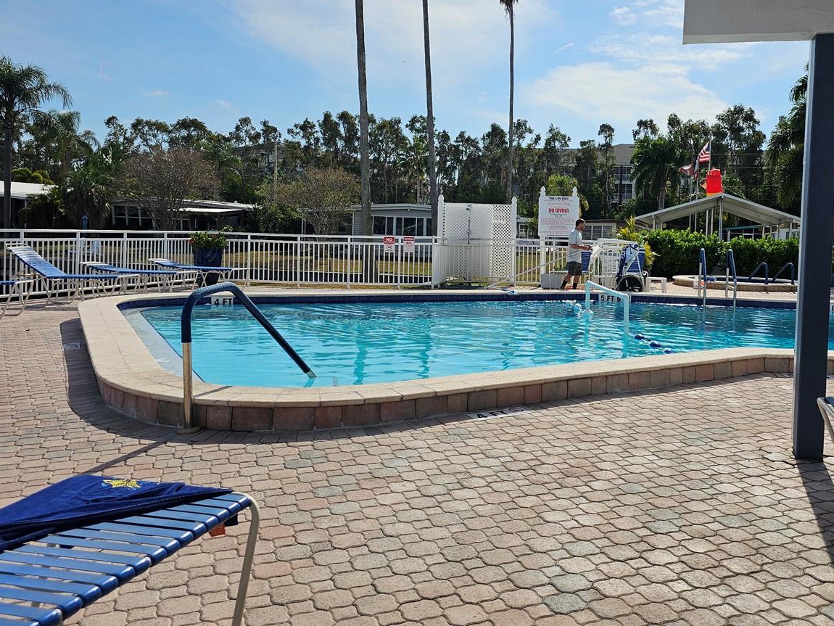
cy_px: 277
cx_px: 519
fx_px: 771
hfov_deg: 56.2
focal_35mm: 32
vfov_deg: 44.1
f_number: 1.7
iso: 10
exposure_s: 1/1983
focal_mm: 6.3
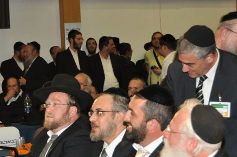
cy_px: 113
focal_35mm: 120
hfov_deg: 17.0
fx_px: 789
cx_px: 78
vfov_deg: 11.4
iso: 800
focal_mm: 42
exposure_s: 1/60
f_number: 4.5
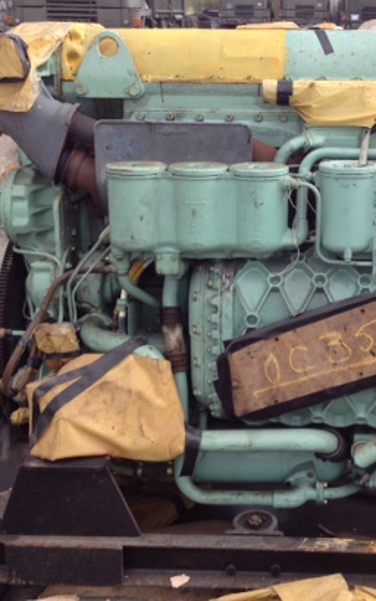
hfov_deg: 22.1
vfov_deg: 35.0
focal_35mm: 58
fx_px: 950
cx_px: 303
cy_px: 260
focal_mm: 4.28
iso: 64
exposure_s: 1/445
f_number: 2.4
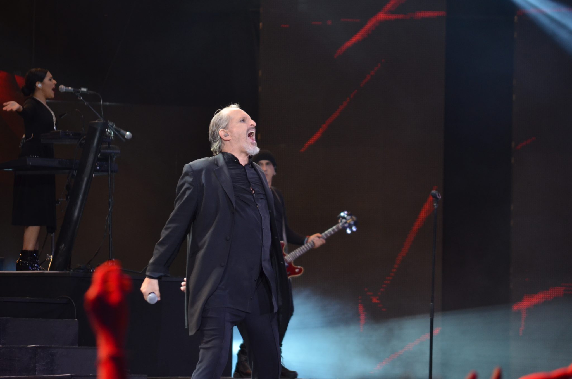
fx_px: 3567
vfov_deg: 6.1
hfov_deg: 9.2
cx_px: 286
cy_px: 190
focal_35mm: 225
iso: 800
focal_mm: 150
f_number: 5
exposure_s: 1/125
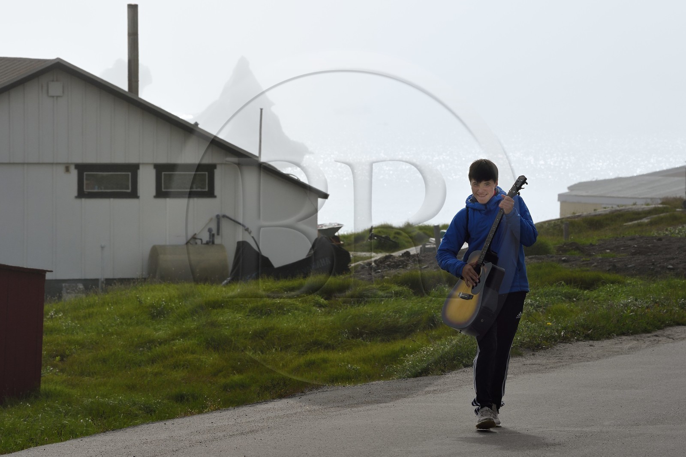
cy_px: 228
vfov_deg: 7.2
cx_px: 343
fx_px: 3620
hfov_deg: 10.8
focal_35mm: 190
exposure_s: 1/320
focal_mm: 190
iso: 200
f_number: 13
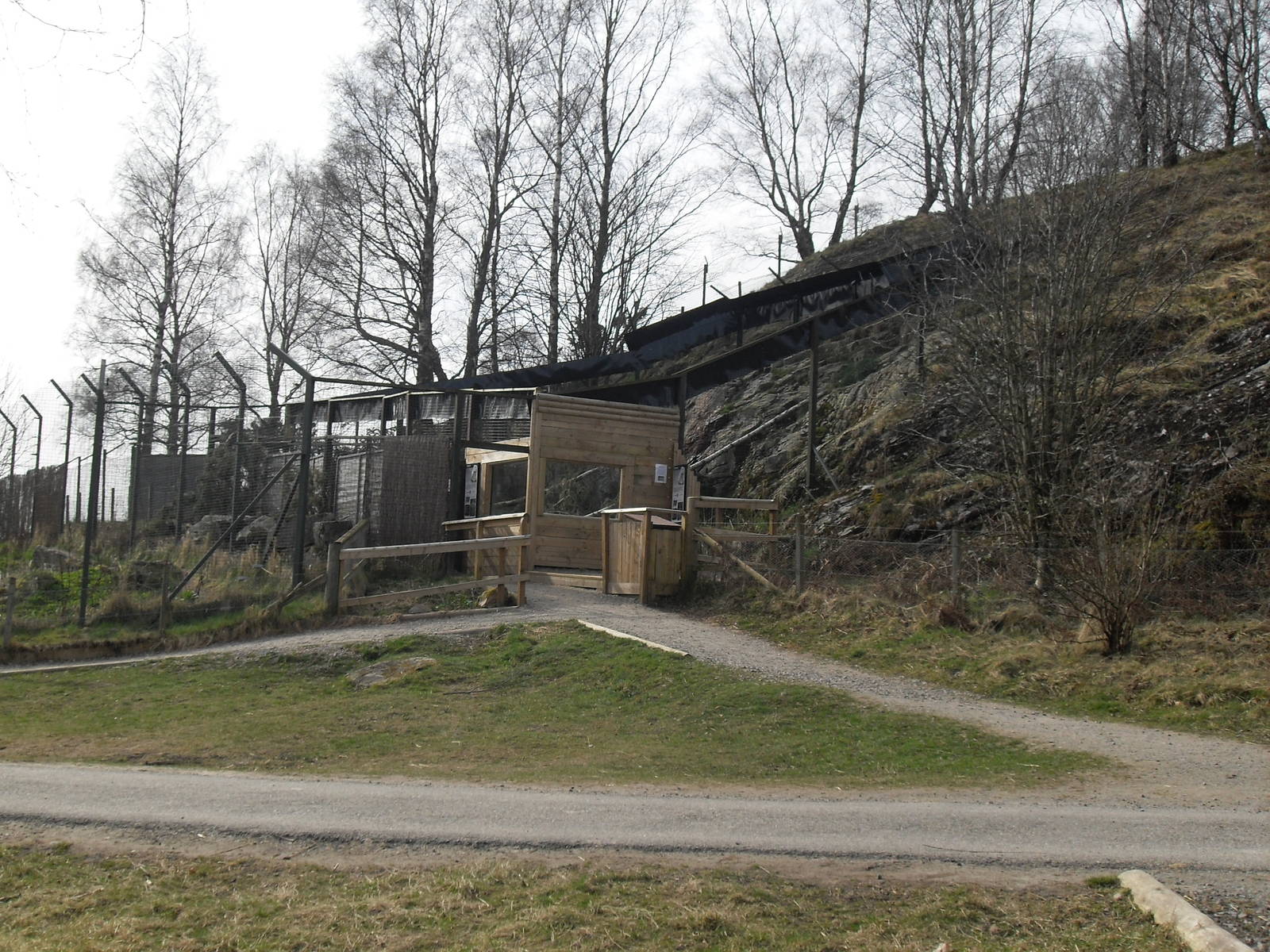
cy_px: 476
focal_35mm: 42
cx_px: 635
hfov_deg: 44.8
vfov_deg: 34.3
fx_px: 1541
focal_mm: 7.1
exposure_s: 1/90
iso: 80
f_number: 9.5
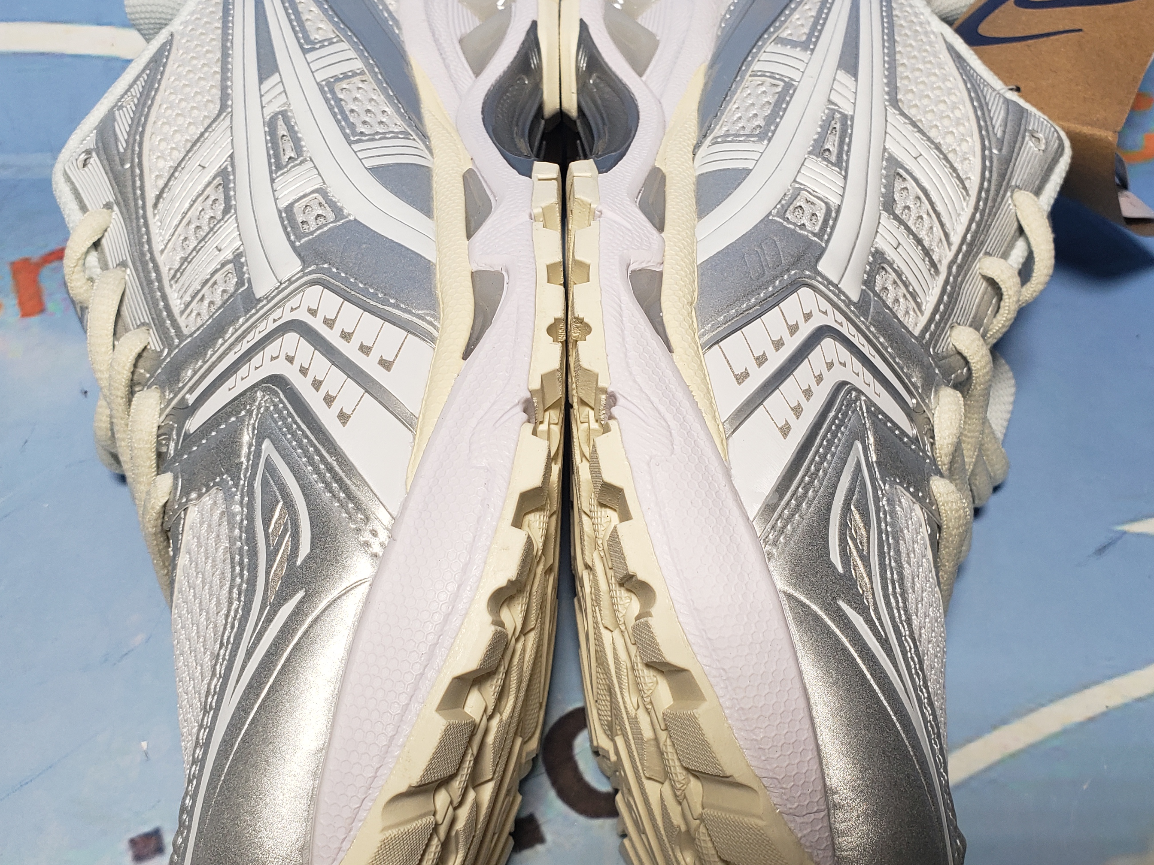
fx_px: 1300
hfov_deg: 47.9
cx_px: 579
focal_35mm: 39
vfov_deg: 36.8
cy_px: 426
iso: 50
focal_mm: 4.3
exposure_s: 1/201
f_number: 2.4
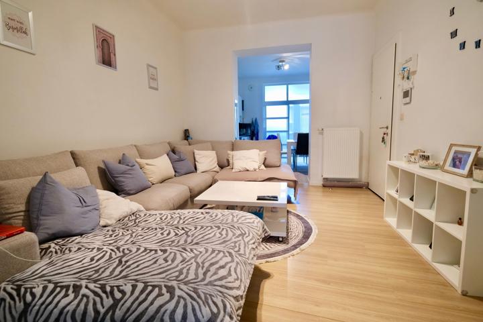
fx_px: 228
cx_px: 242
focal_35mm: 17
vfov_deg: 70.4
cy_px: 161
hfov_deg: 93.3
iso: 1600
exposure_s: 1/30
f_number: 4
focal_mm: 11.5
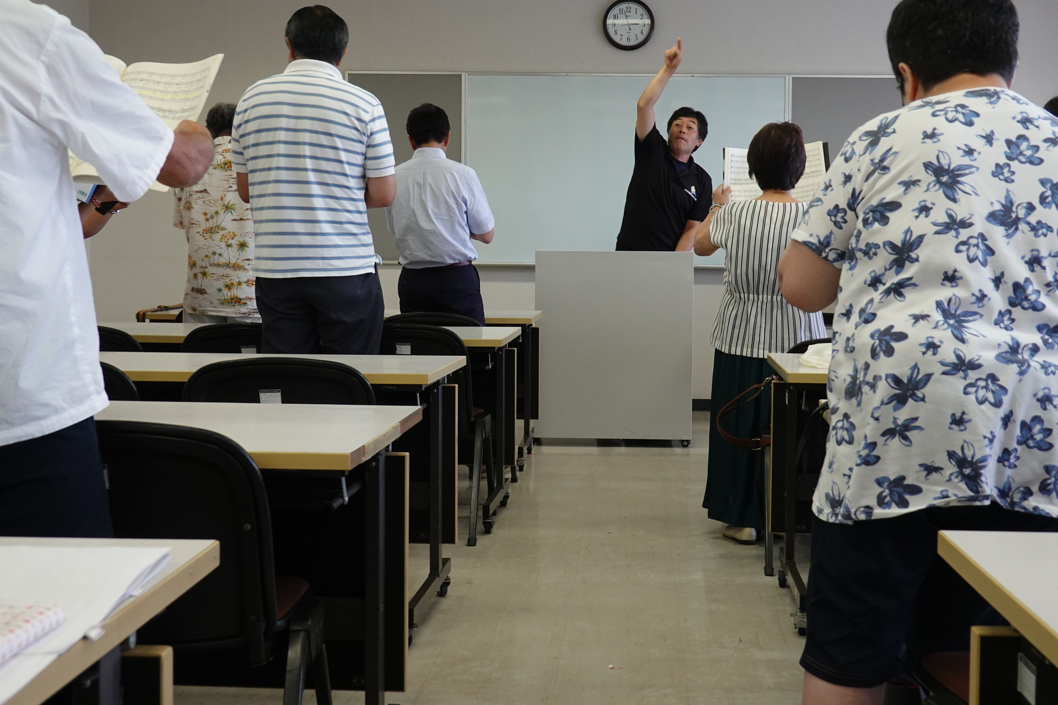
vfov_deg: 31.1
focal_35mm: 43
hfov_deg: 45.3
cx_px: 592
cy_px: 296
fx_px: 1264
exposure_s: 1/40
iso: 640
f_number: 3.5
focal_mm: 12.76
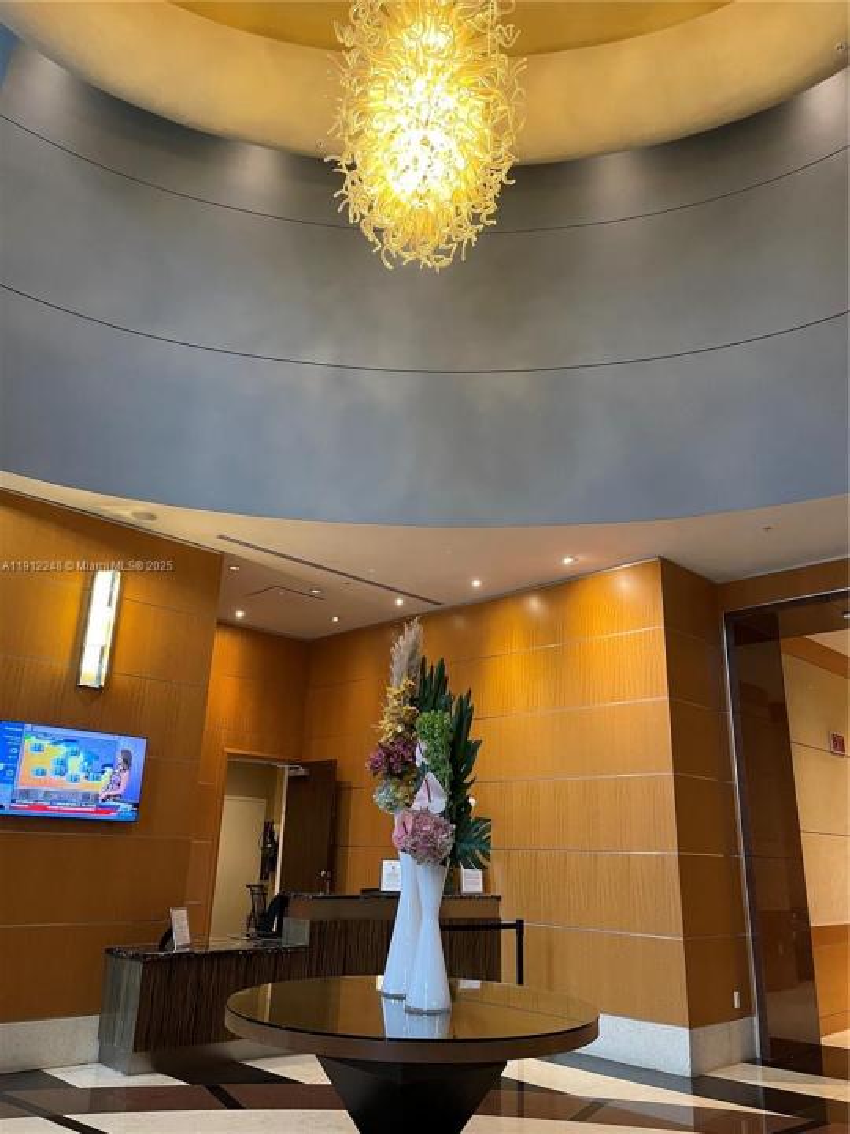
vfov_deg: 67.3
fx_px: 851
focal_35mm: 26
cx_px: 425
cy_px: 567
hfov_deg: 53.1
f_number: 1.6
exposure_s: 1/60
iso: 400
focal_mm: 5.1
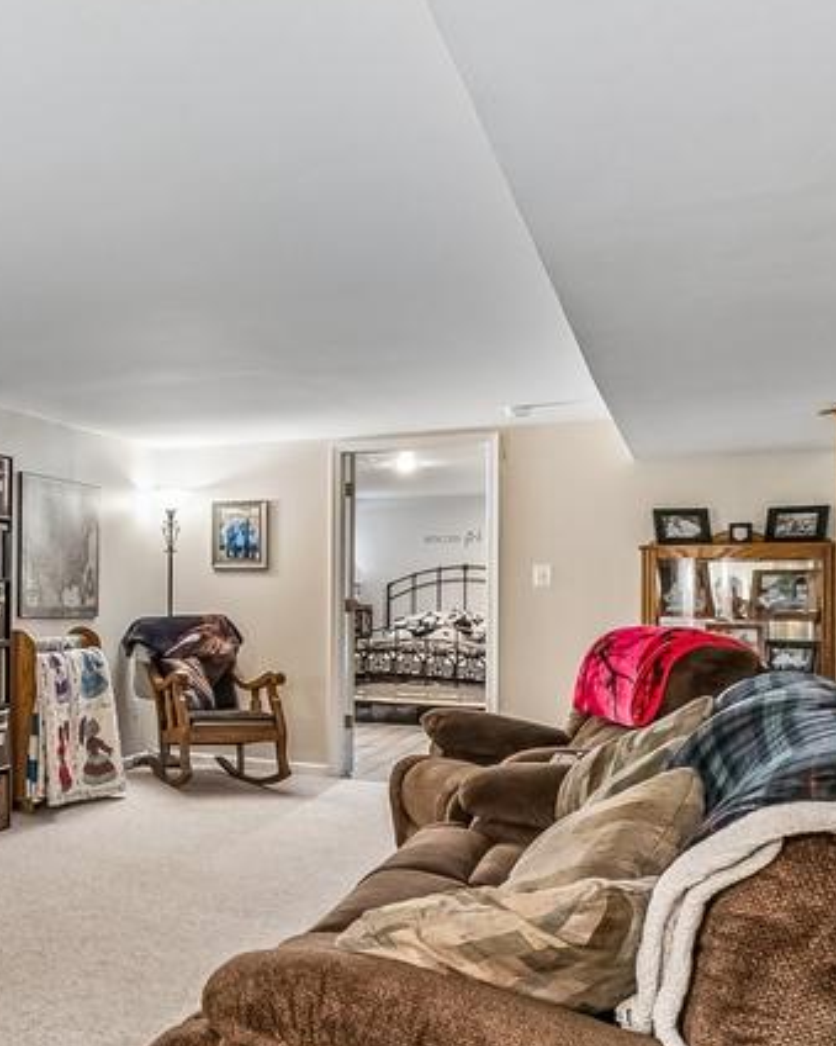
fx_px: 1052
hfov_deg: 35.9
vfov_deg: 52.6
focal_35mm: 34
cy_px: 611
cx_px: -116
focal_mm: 10
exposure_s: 1/4
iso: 400
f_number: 5.6
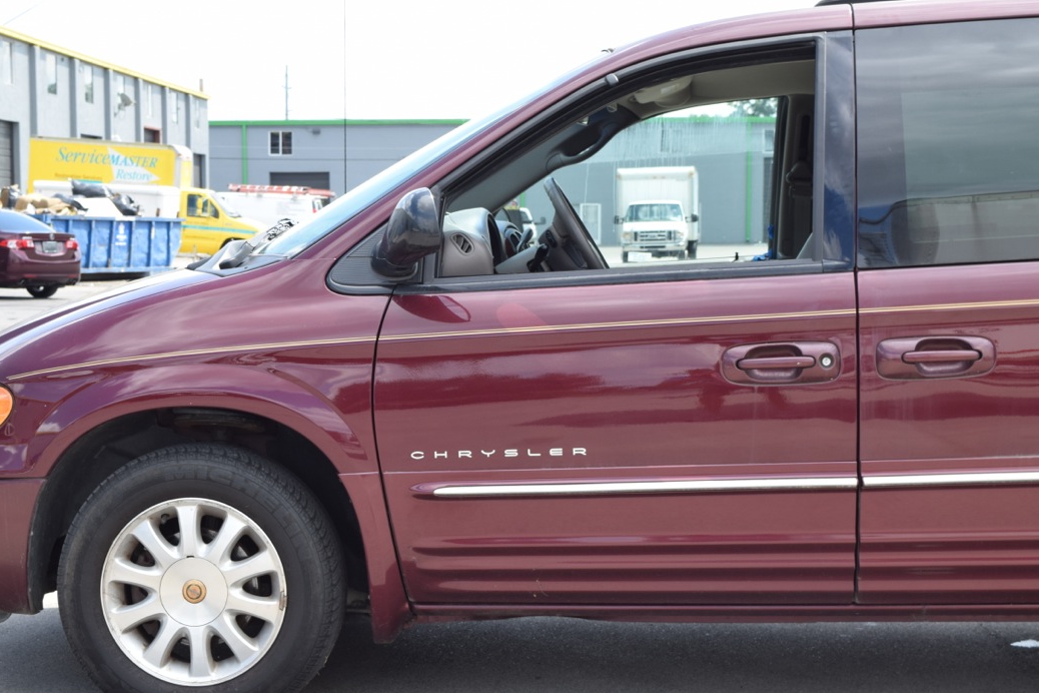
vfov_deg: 18.4
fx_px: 2136
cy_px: 378
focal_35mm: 74
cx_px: 443
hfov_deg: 27.3
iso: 200
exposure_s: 1/125
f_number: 8
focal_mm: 40
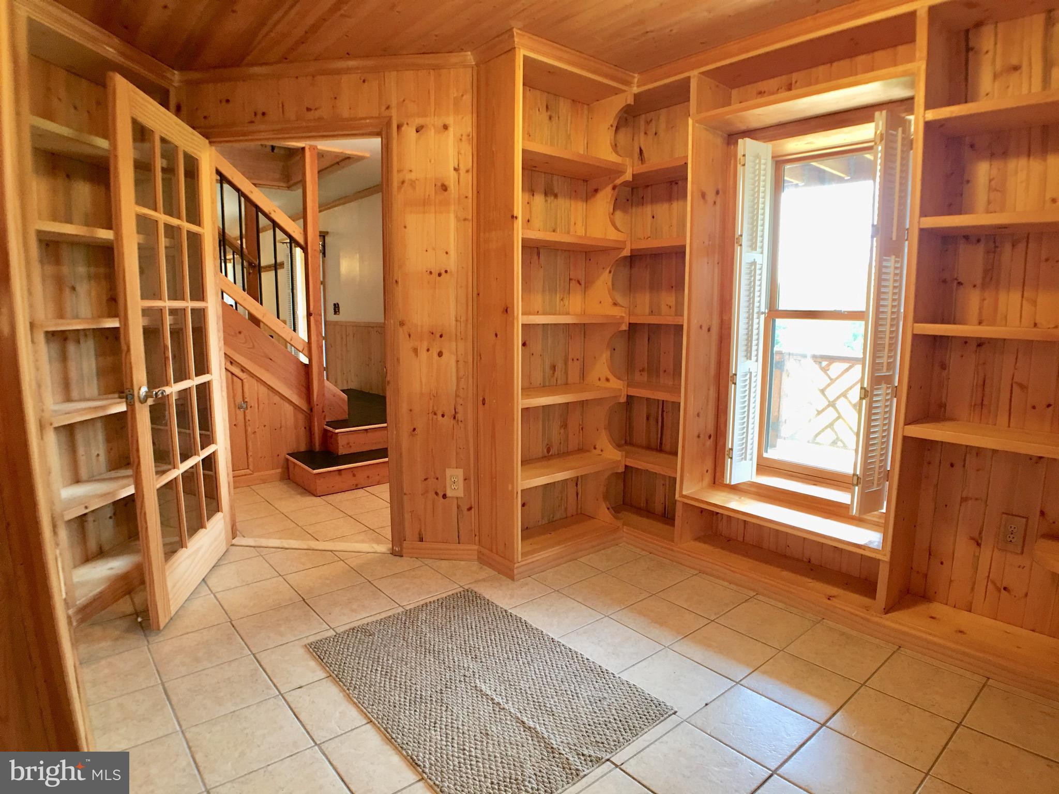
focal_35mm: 29
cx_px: 530
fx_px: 887
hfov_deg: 61.7
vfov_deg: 48.2
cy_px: 397
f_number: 2.2
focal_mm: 4.15
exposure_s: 1/15
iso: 40
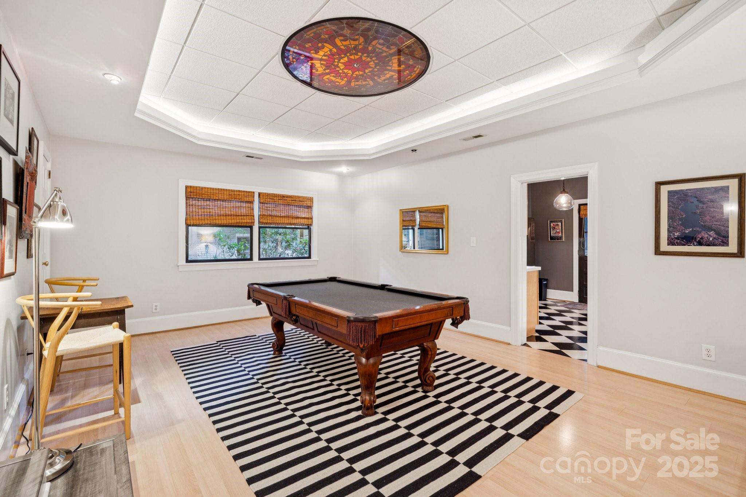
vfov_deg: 77.3
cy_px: 248
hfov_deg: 100.4
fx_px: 311
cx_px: 373
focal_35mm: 15
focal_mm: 15
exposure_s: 1/2
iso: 160
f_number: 7.1
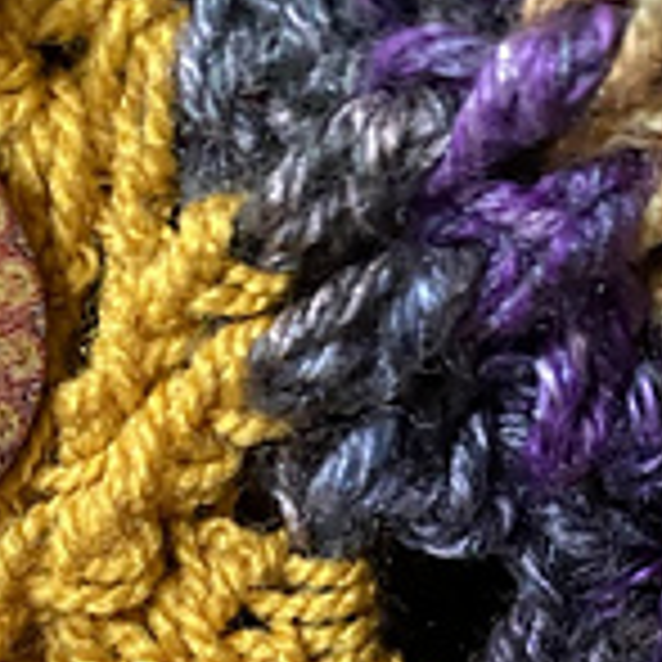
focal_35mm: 100
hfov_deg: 17.4
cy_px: 1121
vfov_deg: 15.4
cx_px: 405
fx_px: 2164
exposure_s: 1/33
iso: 400
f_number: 1.8
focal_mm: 4.25
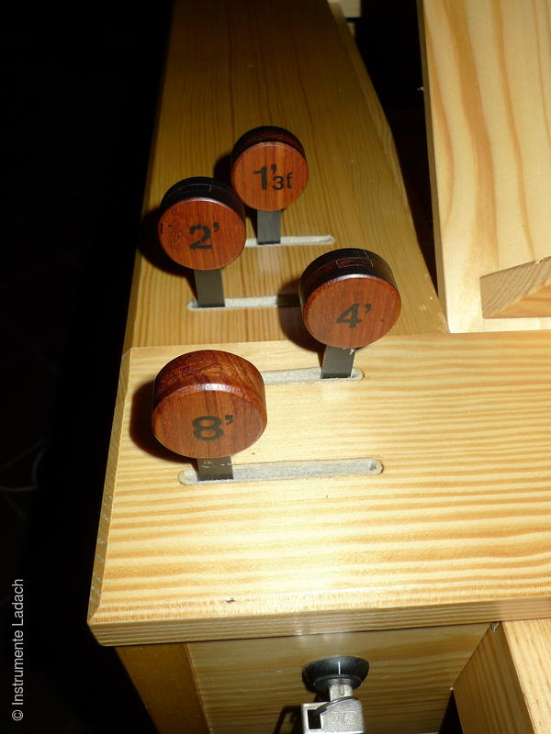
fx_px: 637
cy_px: 367
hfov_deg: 46.8
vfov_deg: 60.0
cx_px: 276
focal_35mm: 30
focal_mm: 5.1
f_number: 4
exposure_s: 1/30
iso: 100
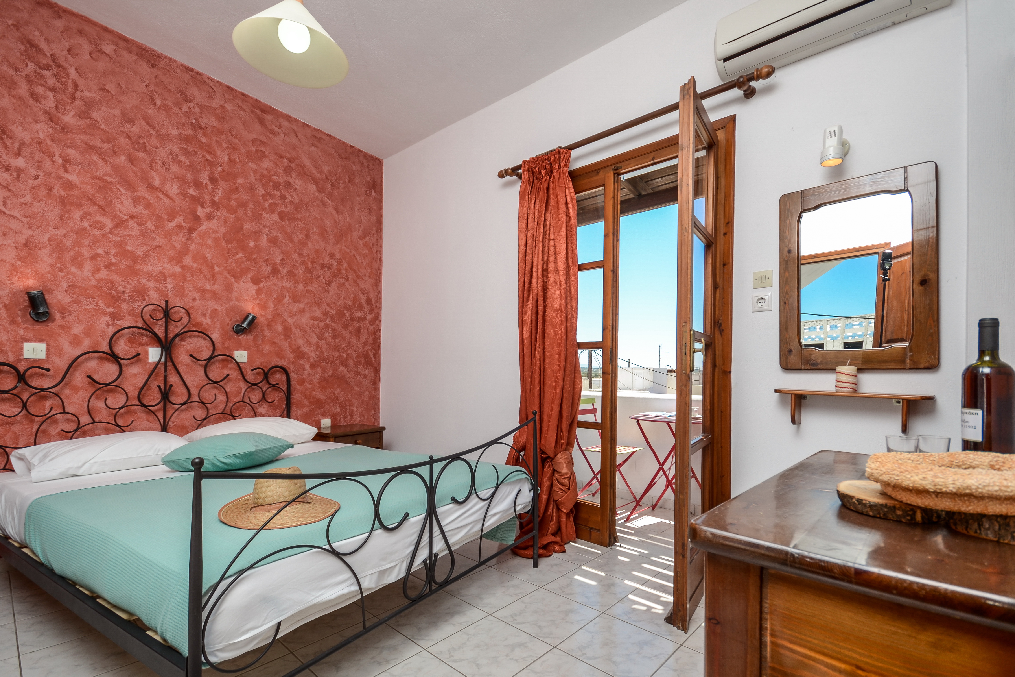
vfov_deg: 73.7
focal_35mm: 16
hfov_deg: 96.7
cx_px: 503
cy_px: 358
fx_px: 451
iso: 100
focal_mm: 10
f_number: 5.6
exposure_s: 1/250
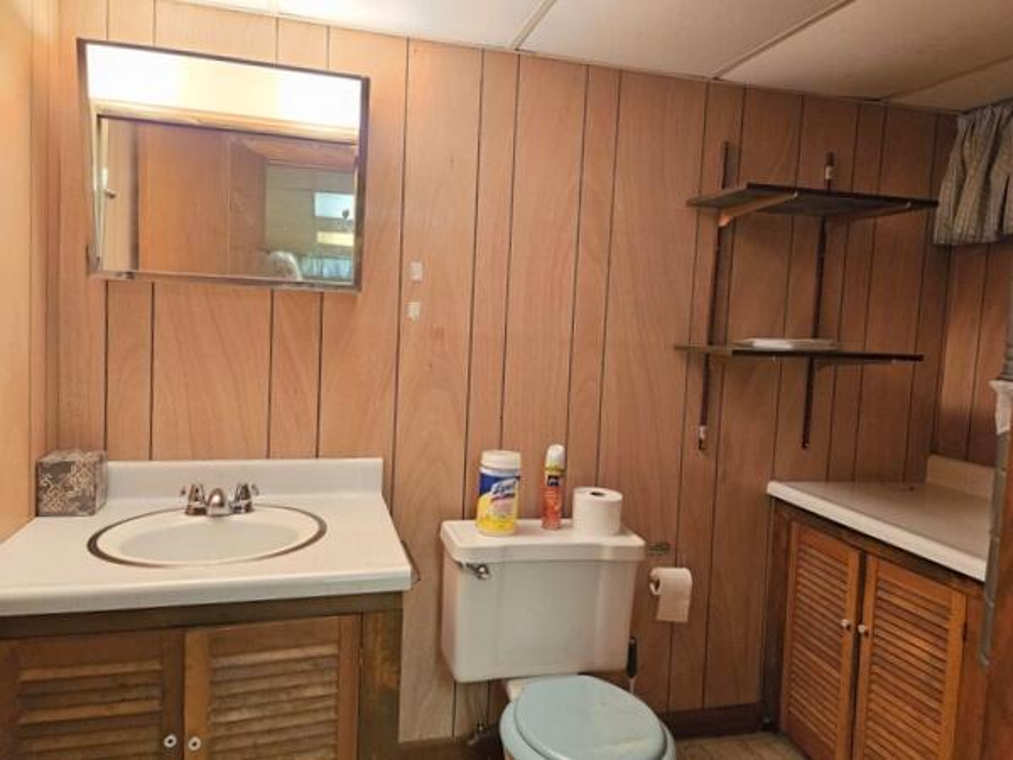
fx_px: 673
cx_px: 506
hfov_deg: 73.9
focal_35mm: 23
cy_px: 380
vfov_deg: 58.9
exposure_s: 1/120
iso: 640
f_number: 1.8
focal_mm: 5.4
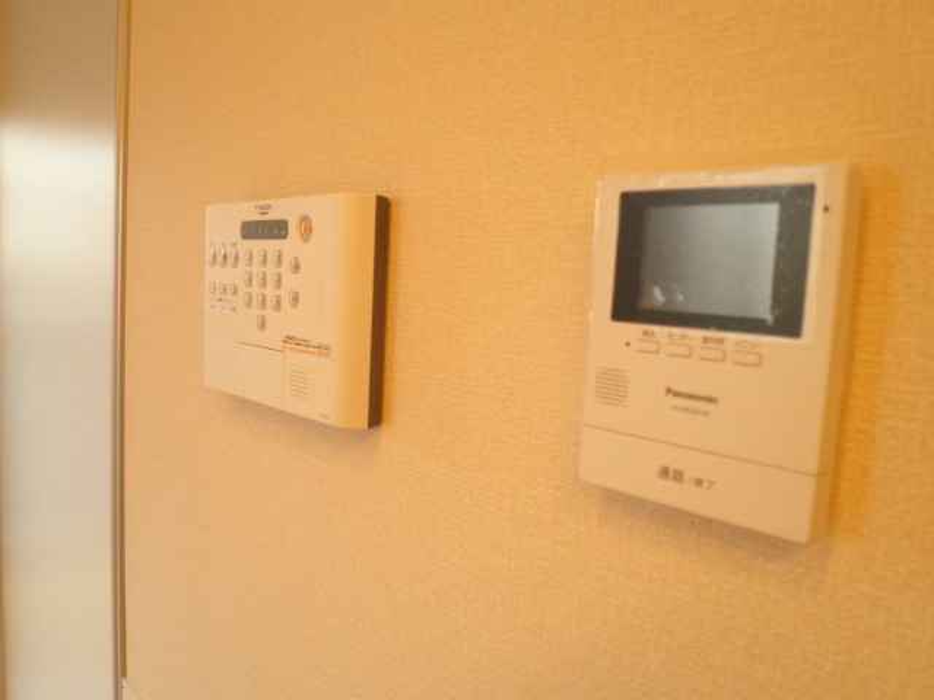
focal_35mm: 26
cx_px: 467
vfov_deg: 53.1
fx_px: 702
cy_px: 350
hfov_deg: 67.3
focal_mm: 4.7
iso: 100
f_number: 2.8
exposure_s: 1/30
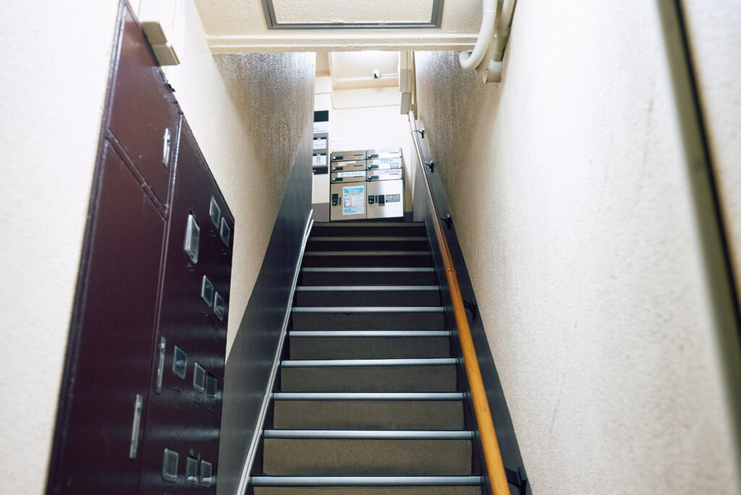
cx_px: 370
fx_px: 721
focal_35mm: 35
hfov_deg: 54.4
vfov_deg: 37.9
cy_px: 248
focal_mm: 35
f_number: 4
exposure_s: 1/100
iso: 2500
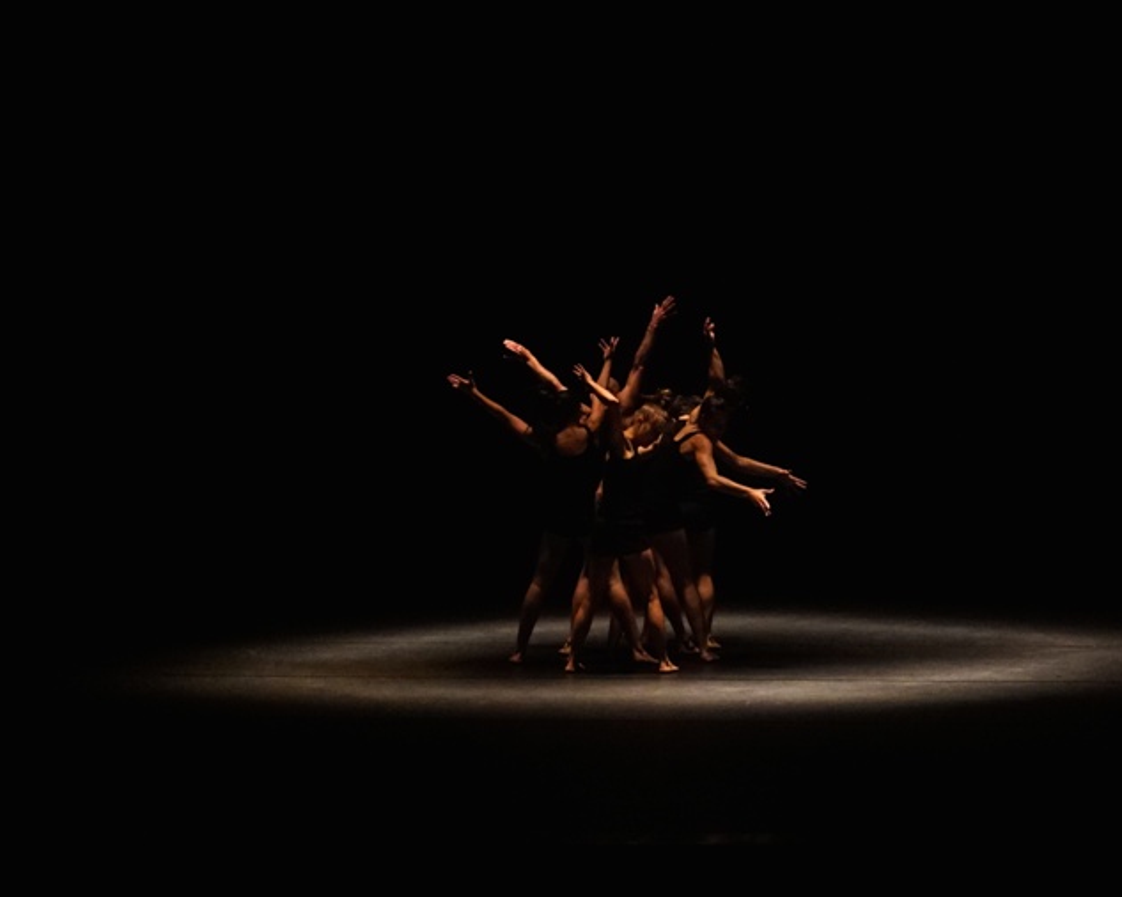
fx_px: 2955
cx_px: 640
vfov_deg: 17.3
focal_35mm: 89
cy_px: 468
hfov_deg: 21.5
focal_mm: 50
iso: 10000
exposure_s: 1/1000
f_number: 1.8
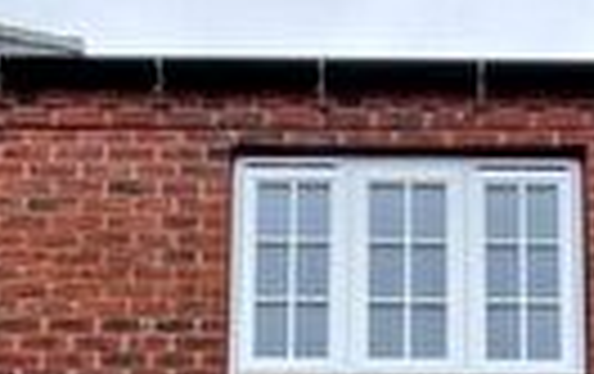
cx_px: 382
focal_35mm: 73
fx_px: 1184
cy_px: 732
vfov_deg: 14.9
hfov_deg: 28.0
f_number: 2.2
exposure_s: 1/833
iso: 50
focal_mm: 1.74
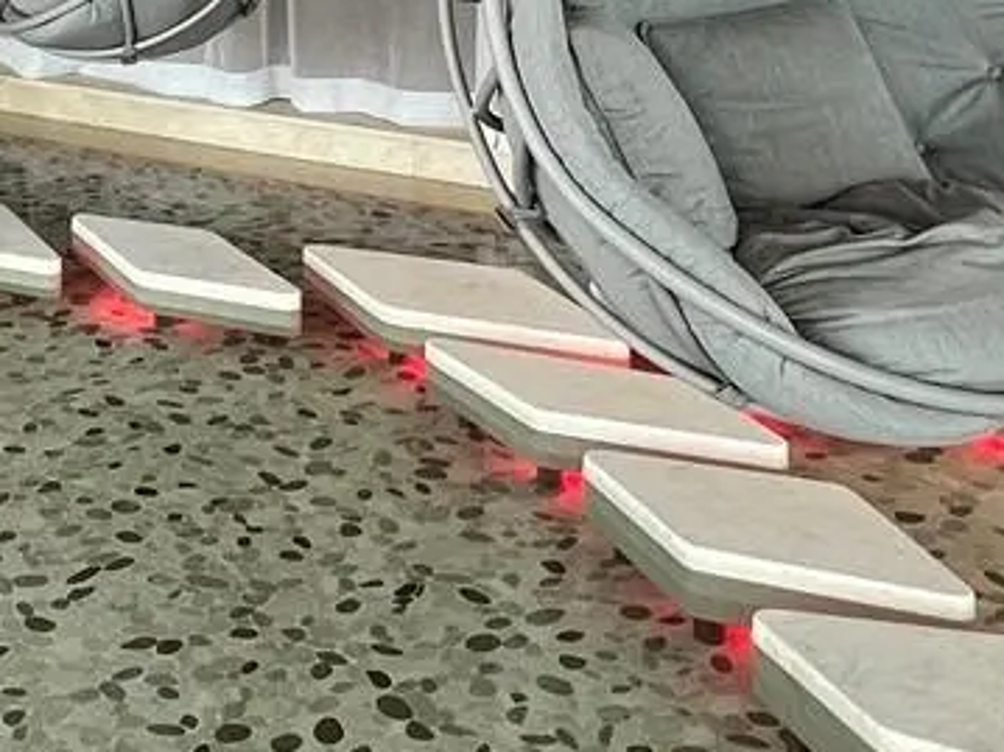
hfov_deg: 32.6
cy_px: -291
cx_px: 246
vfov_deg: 22.0
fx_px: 1682
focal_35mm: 58
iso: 160
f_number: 1.8
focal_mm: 1.57
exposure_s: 1/120
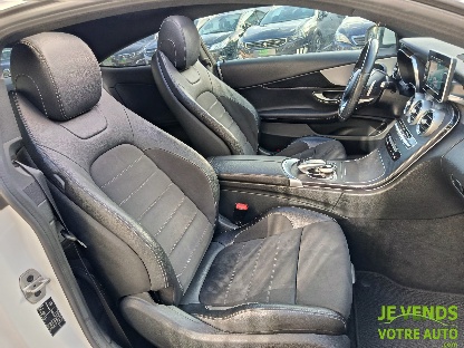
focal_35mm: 24
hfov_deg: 71.6
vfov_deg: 56.8
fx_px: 322
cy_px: 174
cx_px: 232
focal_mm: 5.24
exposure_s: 1/100
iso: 238
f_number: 1.7
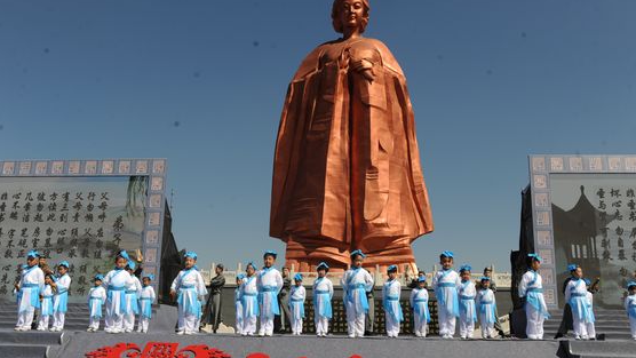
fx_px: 590
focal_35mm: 35
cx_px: 320
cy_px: 203
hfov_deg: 56.6
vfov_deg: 33.7
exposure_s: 1/640
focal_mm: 31
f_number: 8
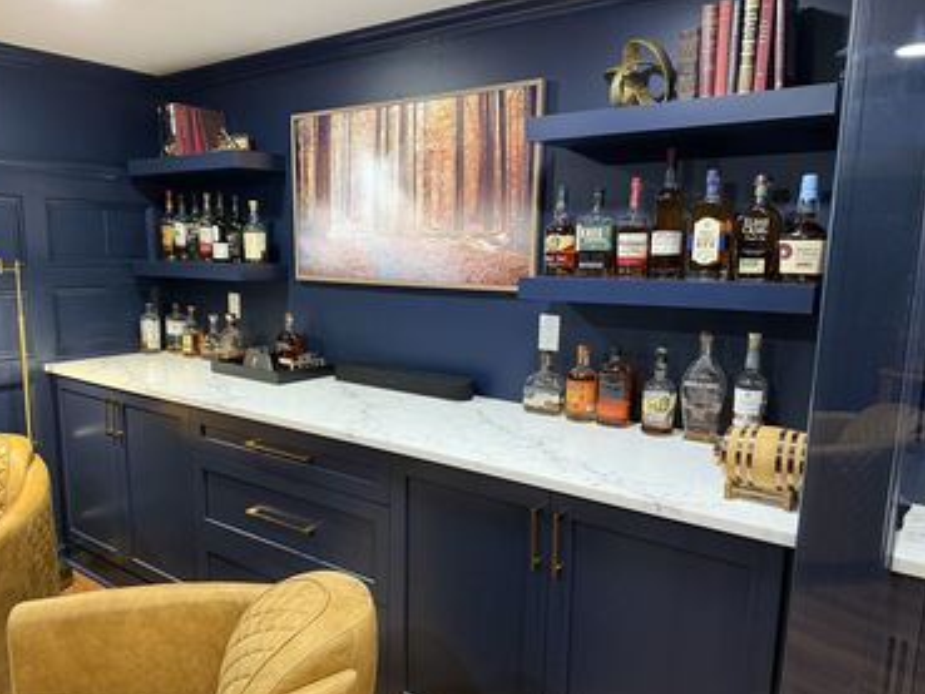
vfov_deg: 53.1
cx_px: 426
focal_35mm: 26
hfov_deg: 67.2
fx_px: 695
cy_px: 366
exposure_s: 1/60
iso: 320
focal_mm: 6.76
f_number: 1.78
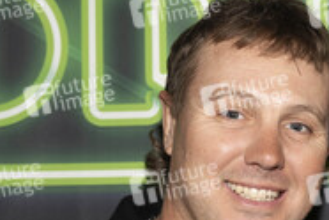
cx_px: 376
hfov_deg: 12.6
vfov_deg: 8.5
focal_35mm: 160
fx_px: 1462
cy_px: 229
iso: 800
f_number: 5.6
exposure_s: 1/200
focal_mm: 66
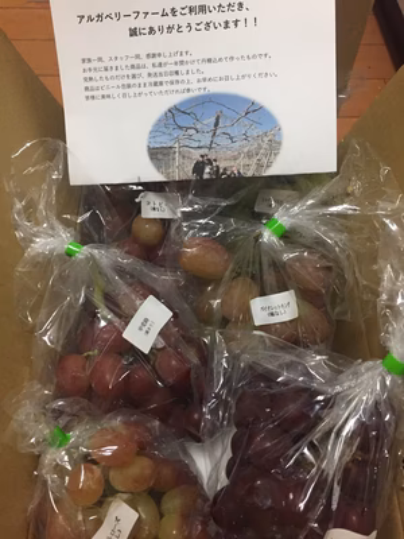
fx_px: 451
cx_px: 202
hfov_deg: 48.2
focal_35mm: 29
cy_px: 270
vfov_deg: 61.7
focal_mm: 4.15
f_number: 2.2
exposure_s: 1/20
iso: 250
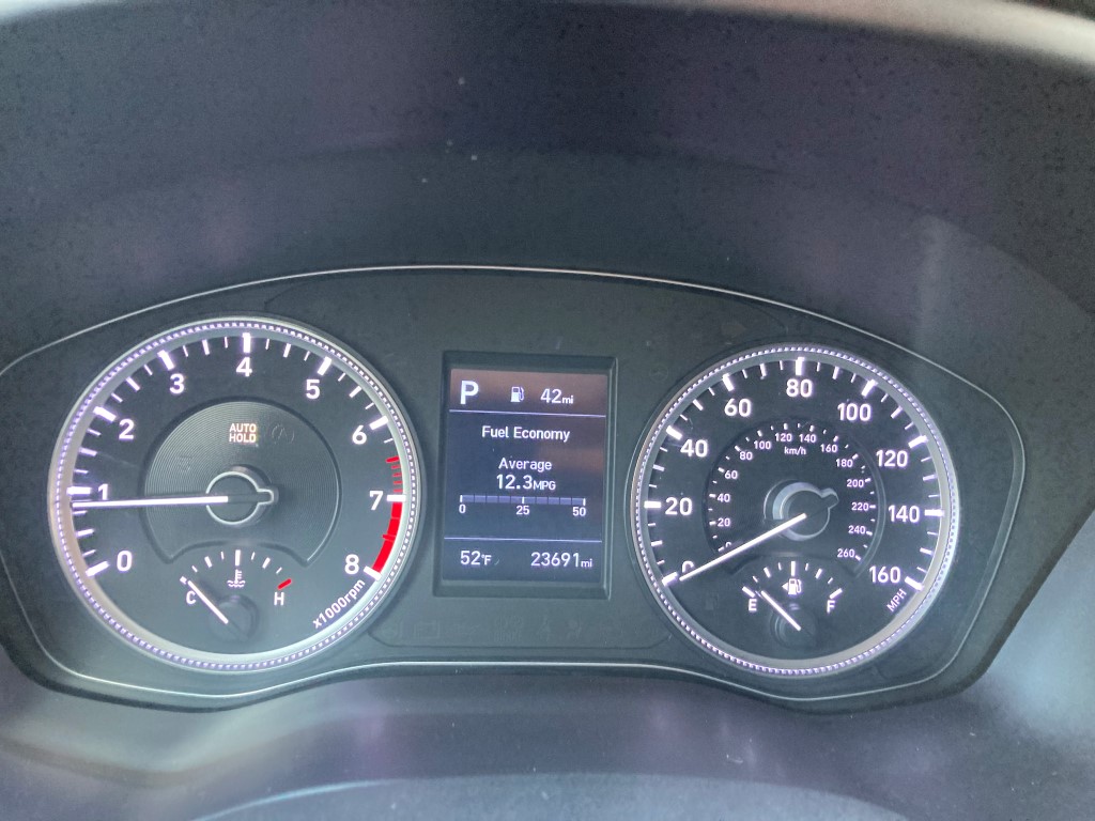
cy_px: 410
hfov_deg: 63.4
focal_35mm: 28
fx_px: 886
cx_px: 548
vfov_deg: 49.7
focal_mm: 3.99
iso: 320
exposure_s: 1/40
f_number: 1.8
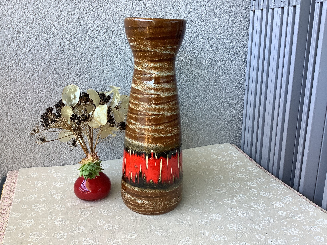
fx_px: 293
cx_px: 164
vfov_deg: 45.4
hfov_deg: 58.4
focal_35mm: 31
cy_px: 122
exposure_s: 1/50
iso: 50
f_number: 2.4
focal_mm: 3.3
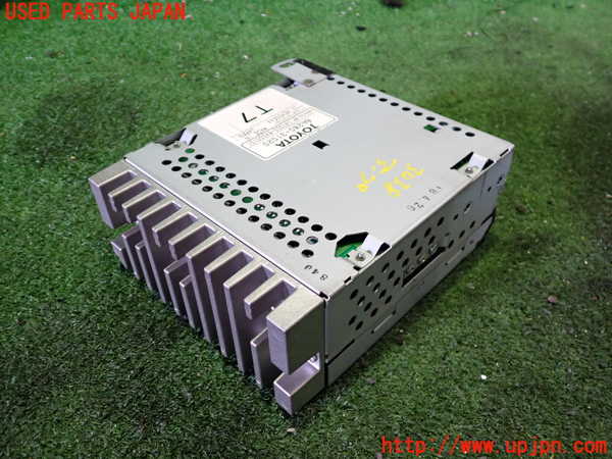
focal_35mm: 30
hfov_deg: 60.0
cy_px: 230
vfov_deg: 46.8
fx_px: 530
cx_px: 306
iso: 400
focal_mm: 5.4
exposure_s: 1/30
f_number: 2.3
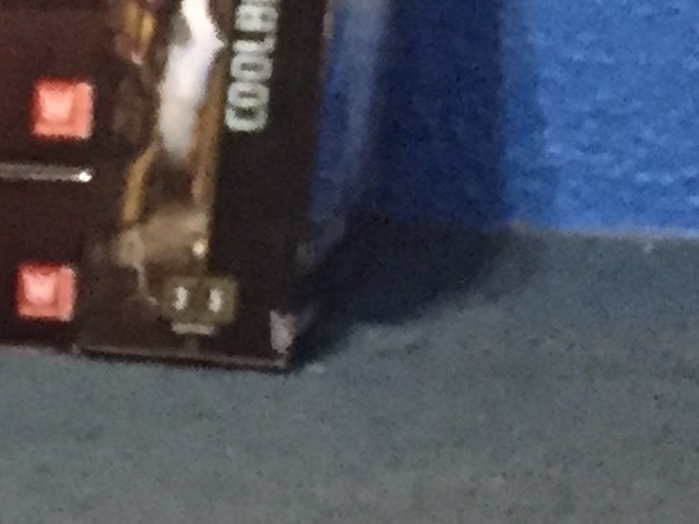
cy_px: 1493
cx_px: -716
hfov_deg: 9.5
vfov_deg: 6.9
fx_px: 3939
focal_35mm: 195
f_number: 2.2
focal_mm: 4.15
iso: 640
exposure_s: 1/15
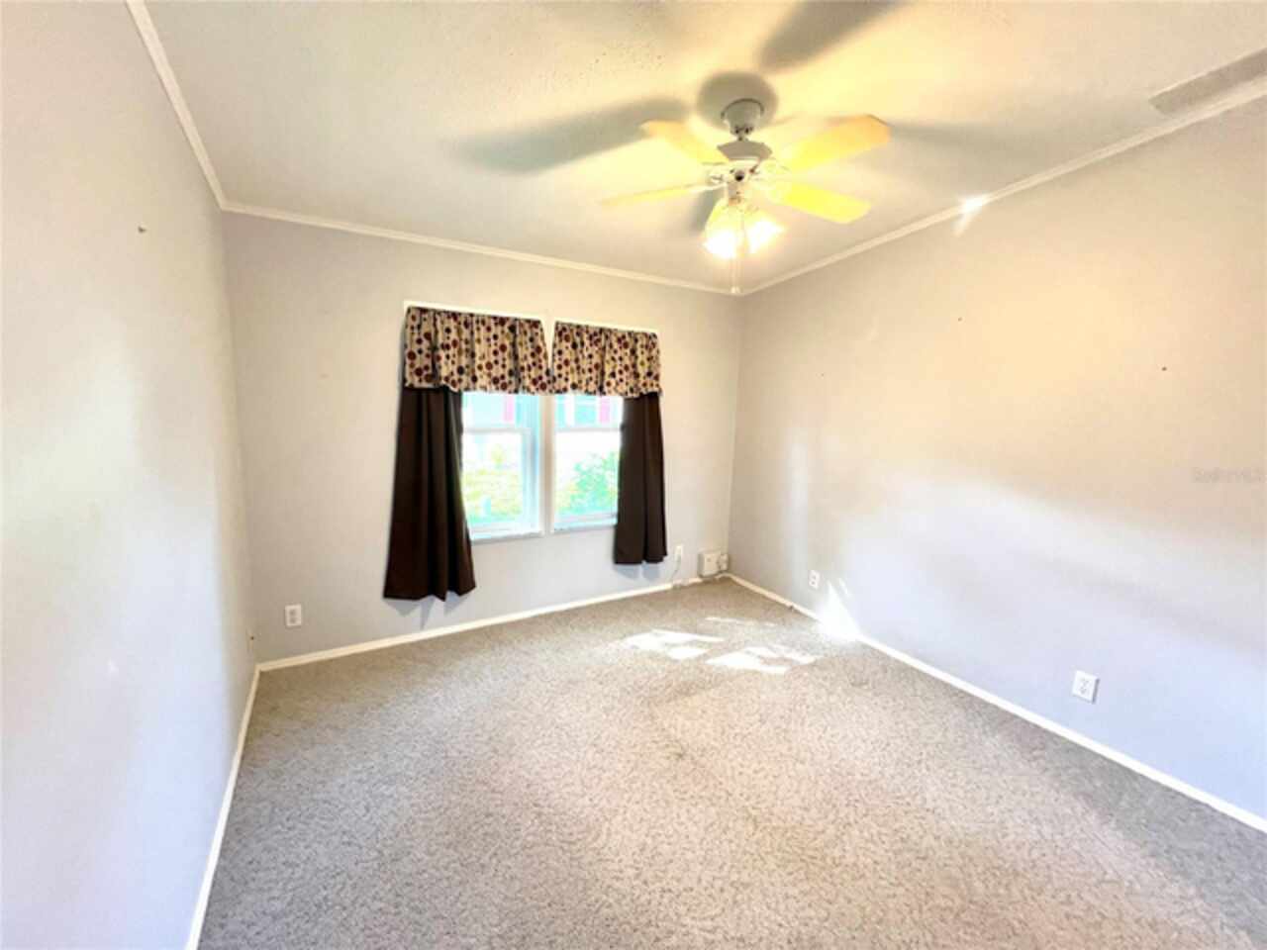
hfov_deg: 106.2
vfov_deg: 89.9
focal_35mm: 13
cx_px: 634
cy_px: 475
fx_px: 476
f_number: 1.8
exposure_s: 1/60
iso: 125
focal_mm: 1.57
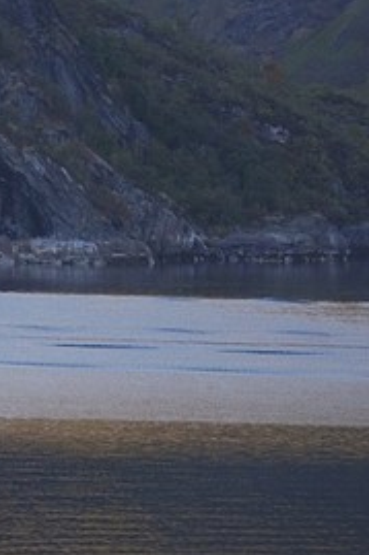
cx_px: -1144
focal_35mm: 891
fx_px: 13716
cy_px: -470
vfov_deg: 2.3
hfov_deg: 1.5
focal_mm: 150
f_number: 5.6
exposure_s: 1/400
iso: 200
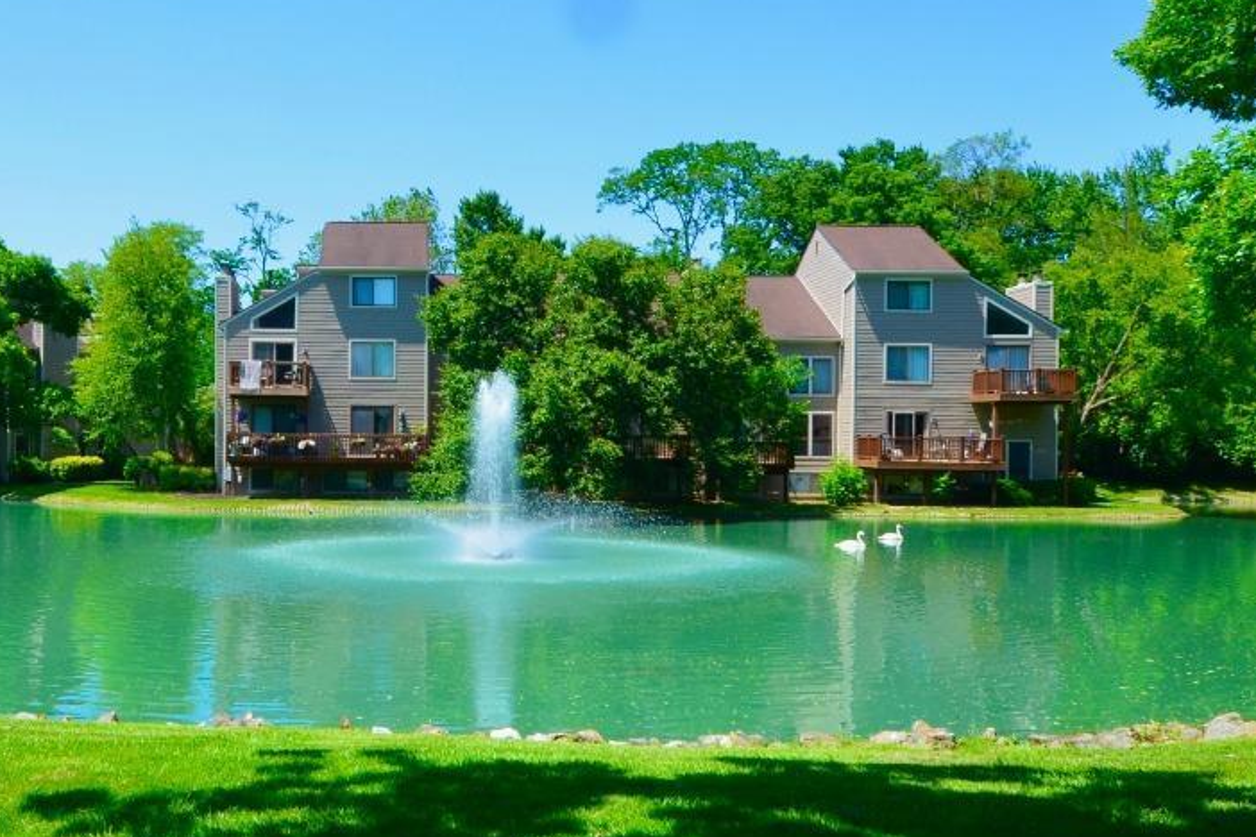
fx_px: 1116
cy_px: 405
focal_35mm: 32
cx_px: 392
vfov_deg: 41.1
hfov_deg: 57.1
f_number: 10
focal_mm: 10
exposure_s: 1/250
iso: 280
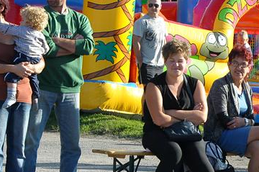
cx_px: 205
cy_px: 98
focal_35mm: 248
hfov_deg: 8.3
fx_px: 1782
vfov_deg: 5.5
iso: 800
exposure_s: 1/1000
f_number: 8
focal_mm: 70
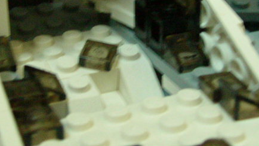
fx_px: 742
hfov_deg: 19.8
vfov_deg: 11.2
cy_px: 33
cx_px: 110
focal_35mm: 108
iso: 200
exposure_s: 1/16.1
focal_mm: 6.9
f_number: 2.8
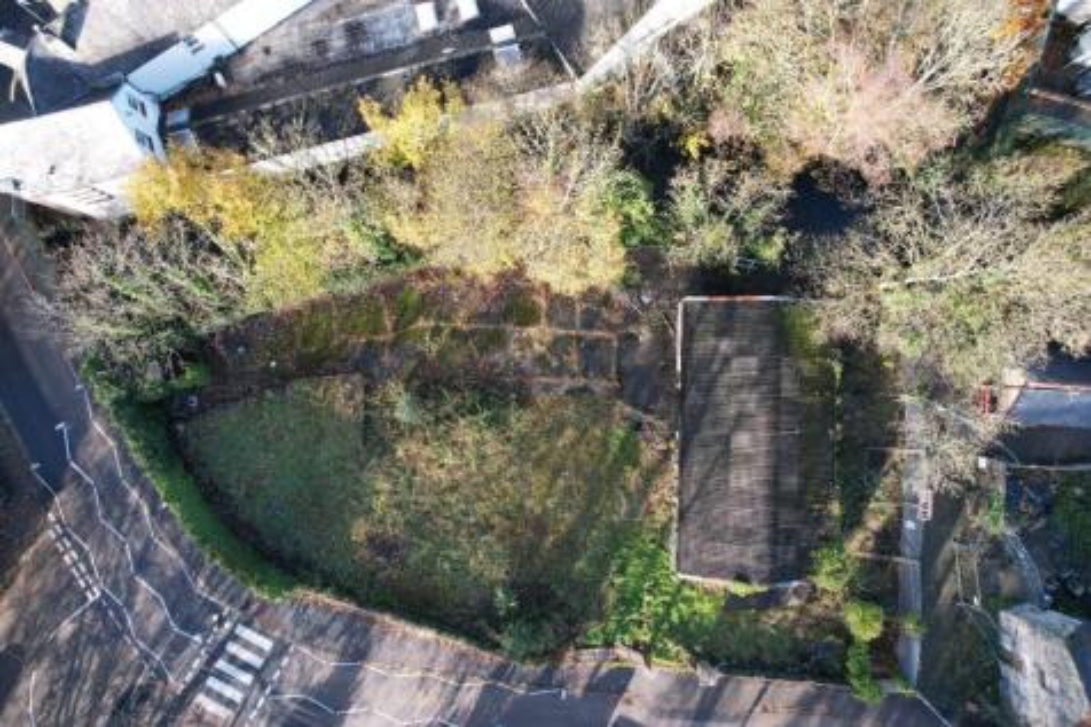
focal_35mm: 22
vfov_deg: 57.2
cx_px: 546
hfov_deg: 78.6
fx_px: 666
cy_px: 364
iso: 130
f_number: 2.8
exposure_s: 1/250
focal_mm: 8.38
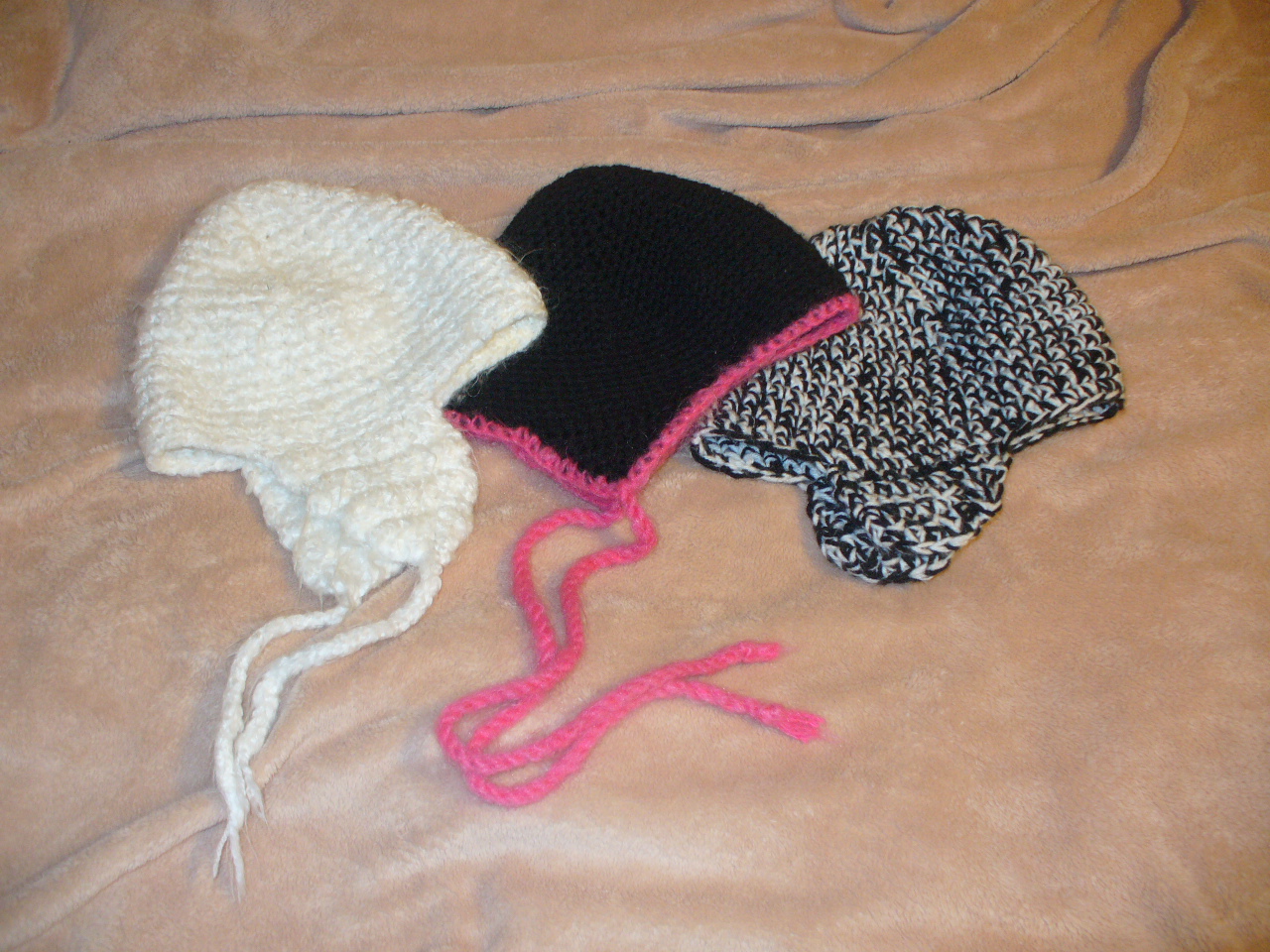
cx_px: 635
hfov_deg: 50.1
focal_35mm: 37
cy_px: 476
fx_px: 1357
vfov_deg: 38.7
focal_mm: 6.1
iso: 100
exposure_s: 1/8
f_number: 2.8
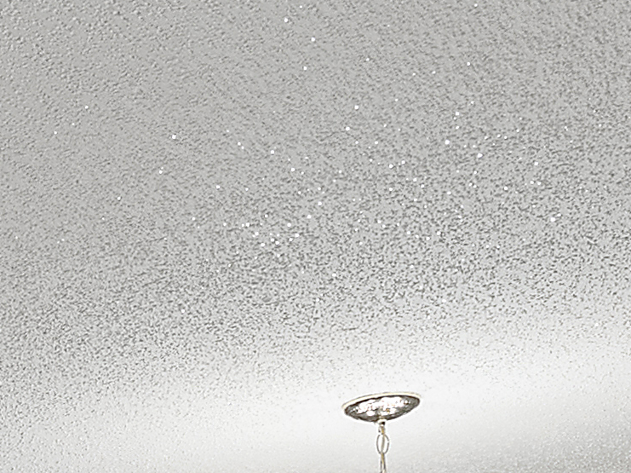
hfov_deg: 13.9
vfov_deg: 11.4
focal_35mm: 112
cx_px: -747
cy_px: 1046
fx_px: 2041
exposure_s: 1/6
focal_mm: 8
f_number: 5.6
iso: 400
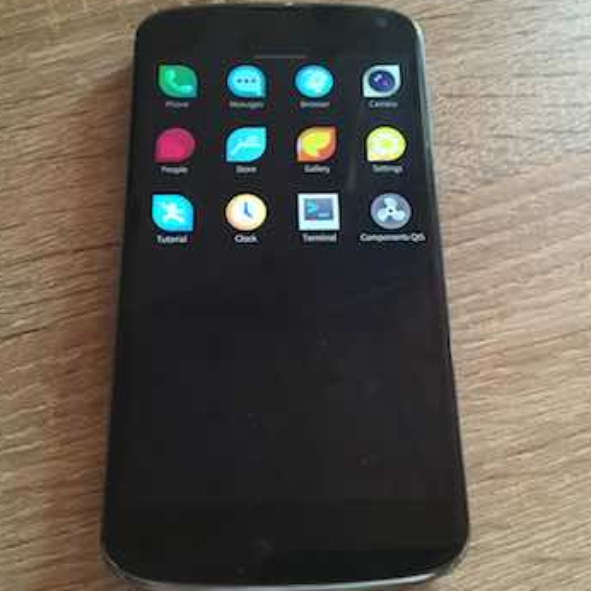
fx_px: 715
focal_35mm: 37
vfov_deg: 44.9
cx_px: 306
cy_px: 296
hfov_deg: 44.9
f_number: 2.2
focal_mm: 4.15
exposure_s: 1/17
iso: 250
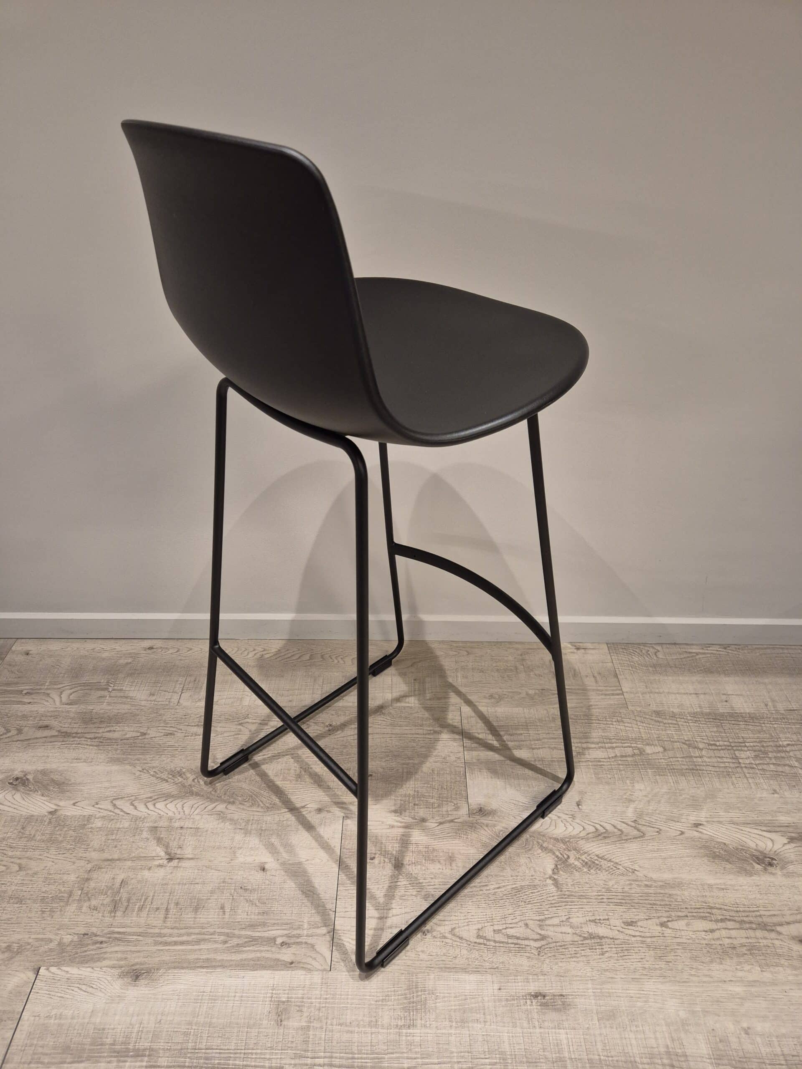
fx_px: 710
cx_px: 401
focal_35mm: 23
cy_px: 534
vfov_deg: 73.9
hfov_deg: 58.9
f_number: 1.8
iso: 400
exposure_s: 1/100
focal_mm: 5.4
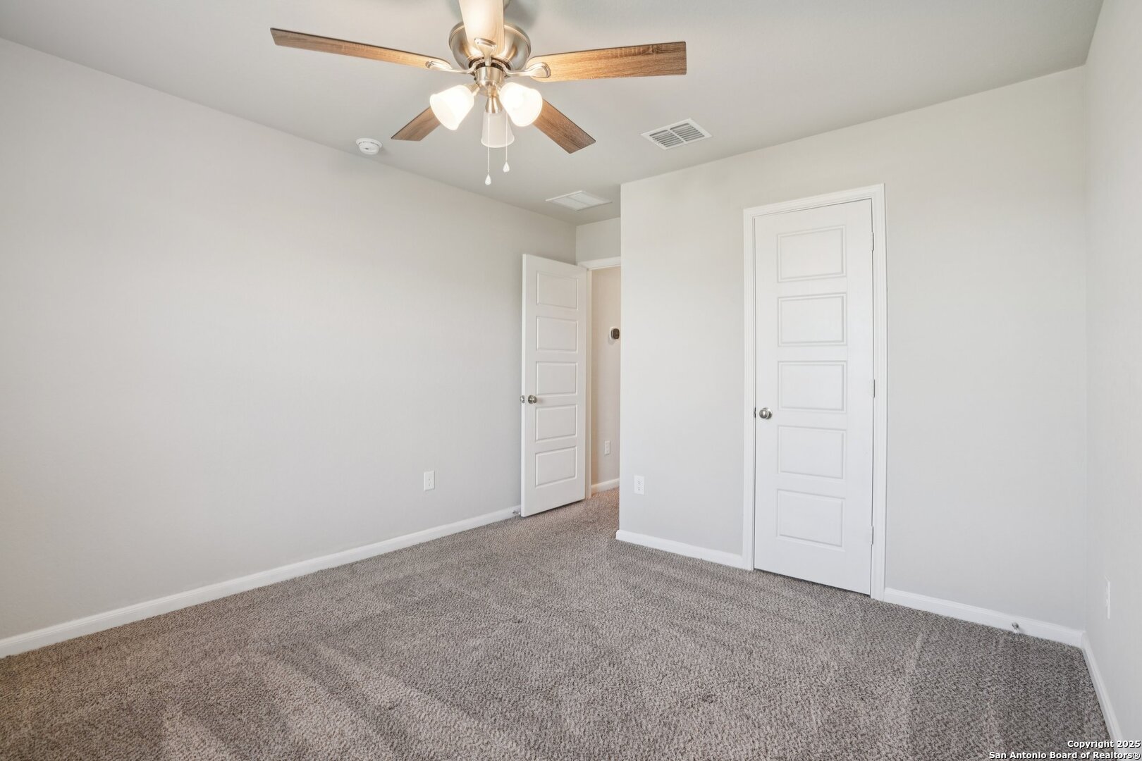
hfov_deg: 96.7
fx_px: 508
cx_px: 571
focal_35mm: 16
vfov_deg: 73.7
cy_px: 380
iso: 400
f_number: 8
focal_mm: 16
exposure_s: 1/10
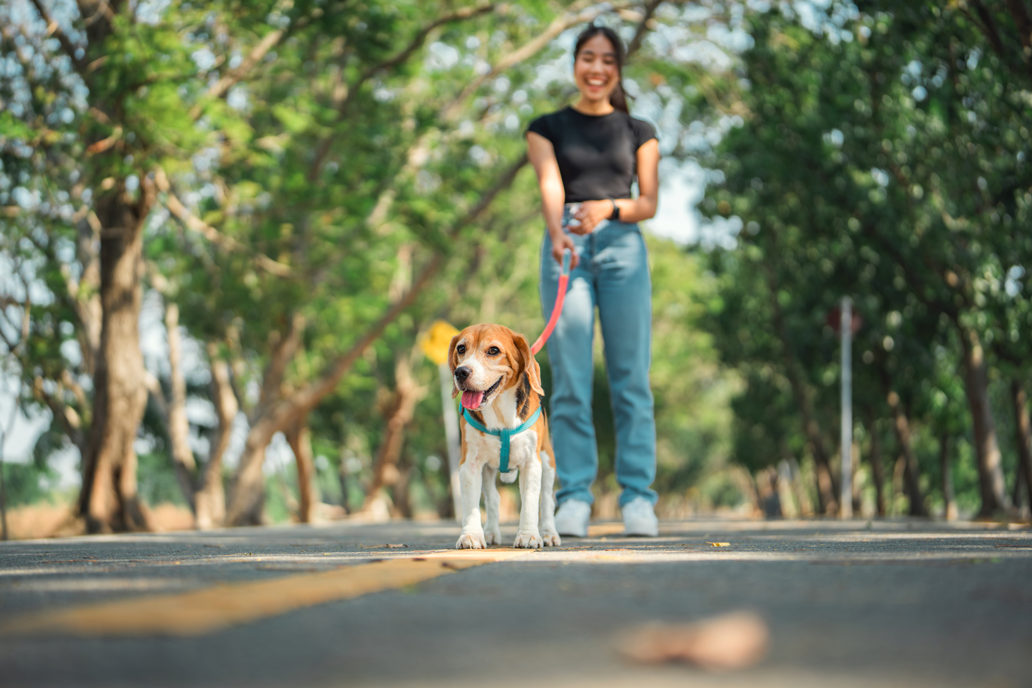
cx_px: 516
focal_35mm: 50
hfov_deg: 39.6
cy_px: 344
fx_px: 1433
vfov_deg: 27.0
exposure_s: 1/2500
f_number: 1.6
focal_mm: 50
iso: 160
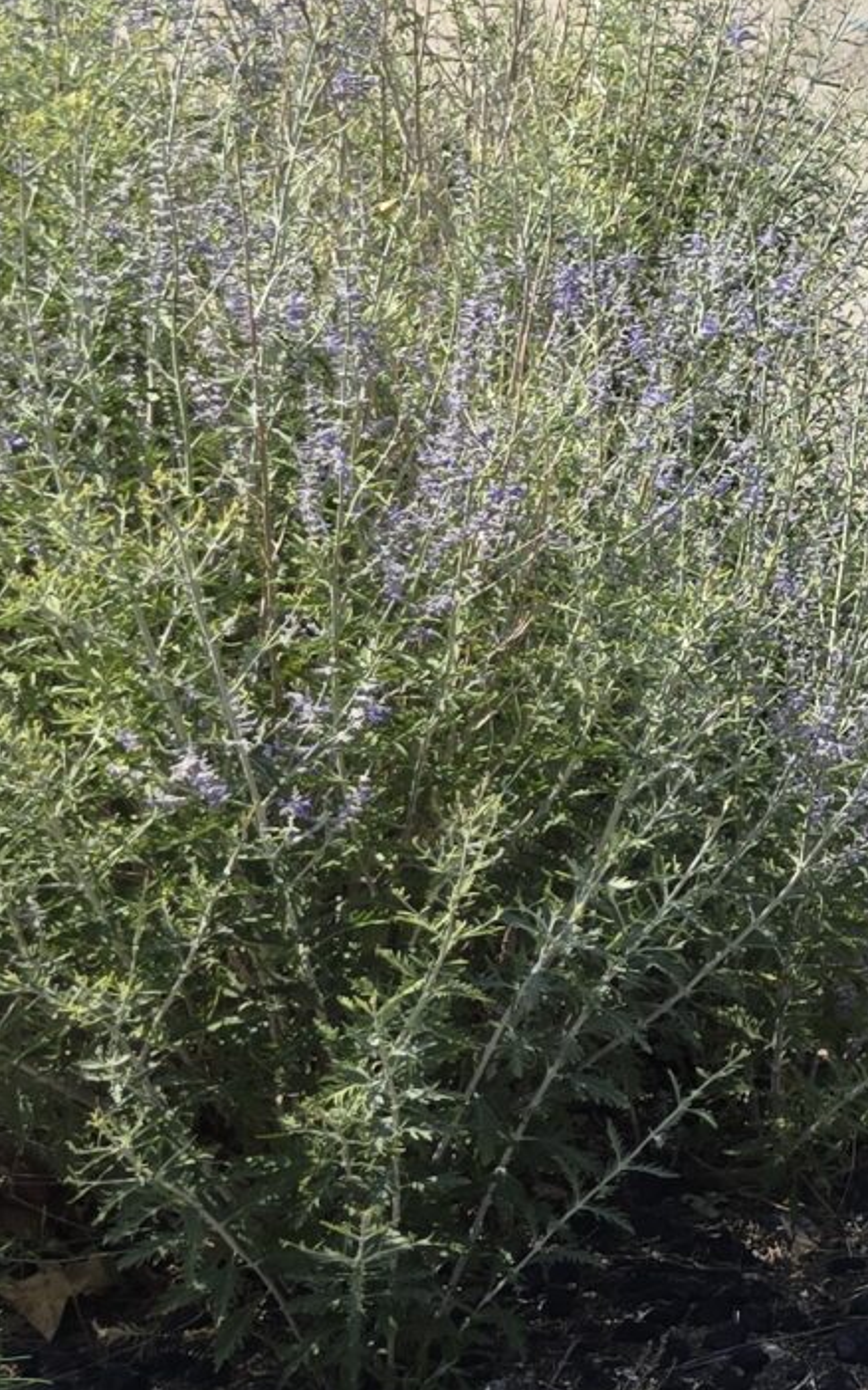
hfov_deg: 11.0
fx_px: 3369
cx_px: 2406
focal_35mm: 89
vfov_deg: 23.2
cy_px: 490
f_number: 1.7
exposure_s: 1/507
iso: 12
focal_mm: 6.3
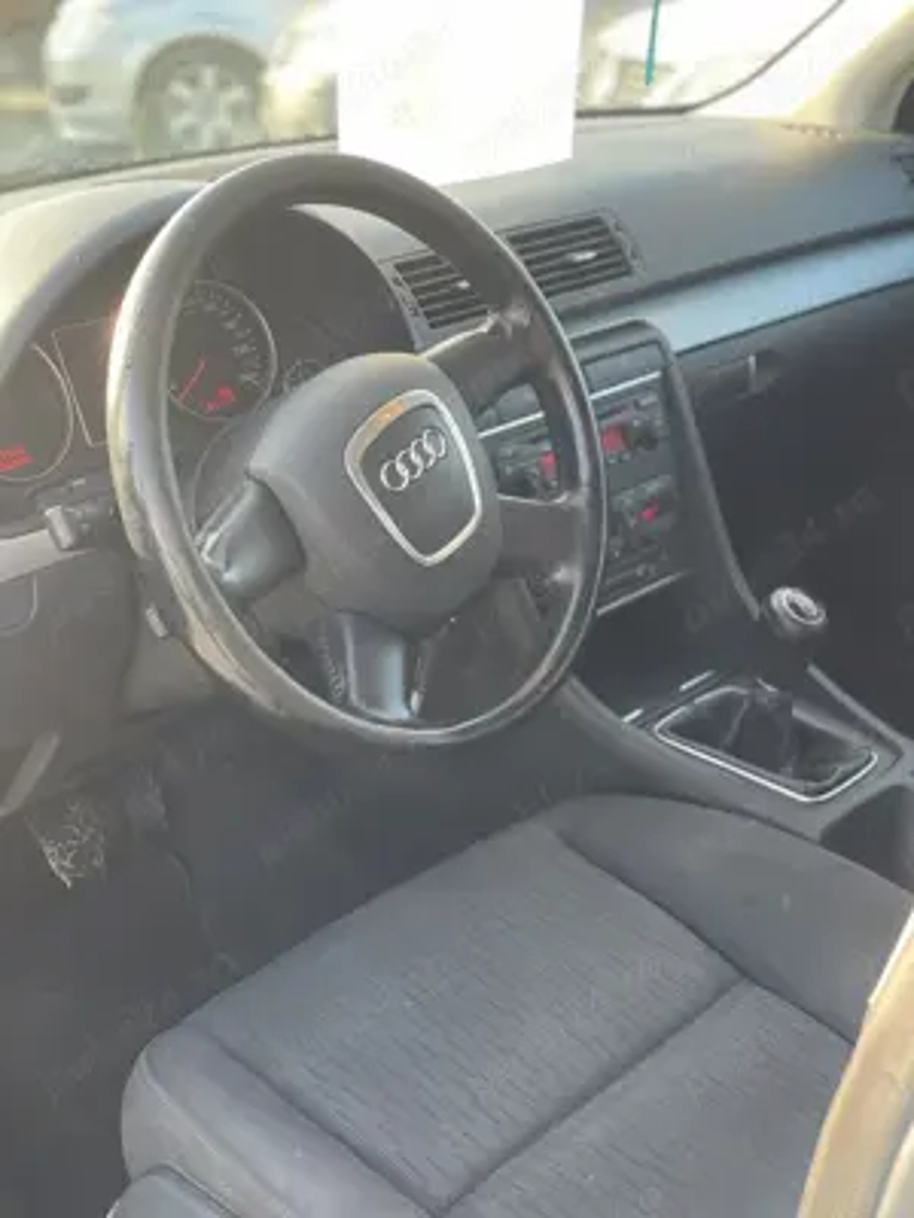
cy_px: 609
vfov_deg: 36.8
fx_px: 1831
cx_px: 457
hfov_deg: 28.0
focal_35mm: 52
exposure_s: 1/122
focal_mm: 6
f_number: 2
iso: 80
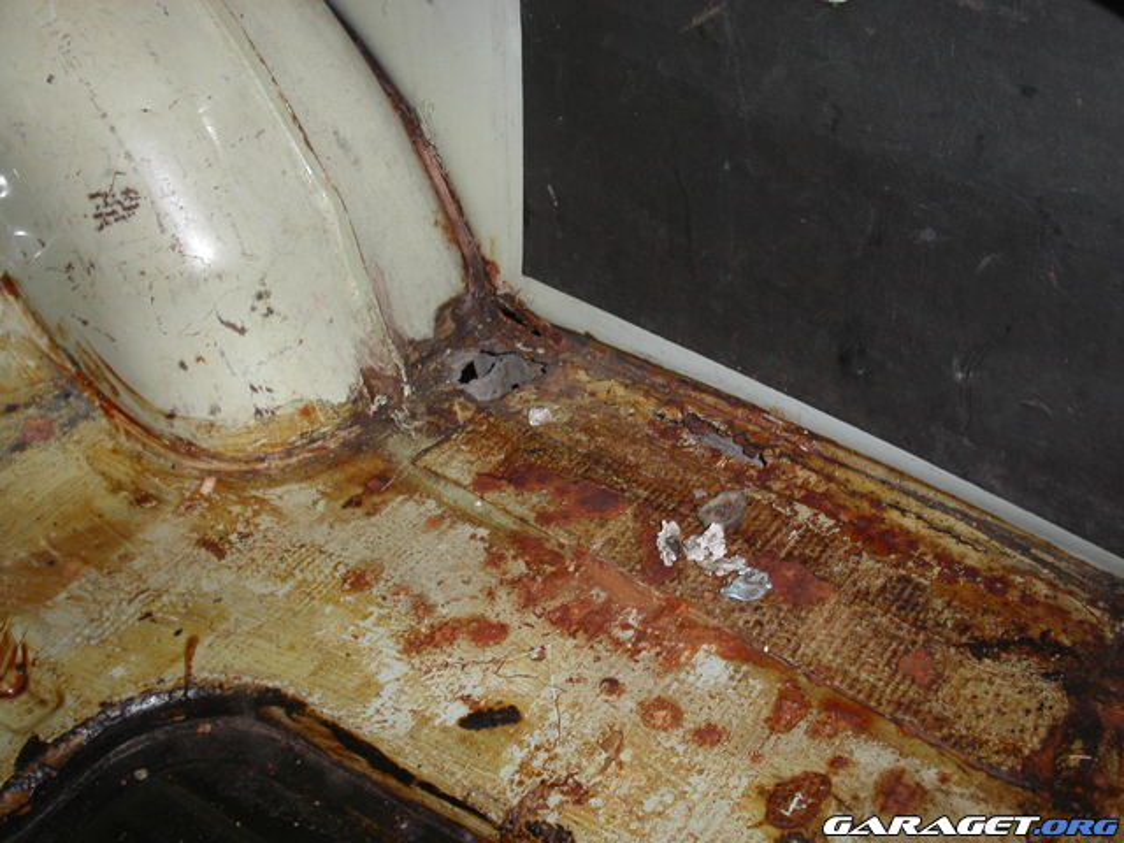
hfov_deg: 49.0
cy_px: 422
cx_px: 562
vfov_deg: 37.7
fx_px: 1234
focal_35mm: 38
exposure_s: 1/30
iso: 100
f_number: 2.8
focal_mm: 7.8
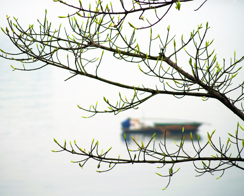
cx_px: 119
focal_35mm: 238
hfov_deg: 8.1
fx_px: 1719
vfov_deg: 6.5
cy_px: 98
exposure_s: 1/250
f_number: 4.5
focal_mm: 140
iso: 100
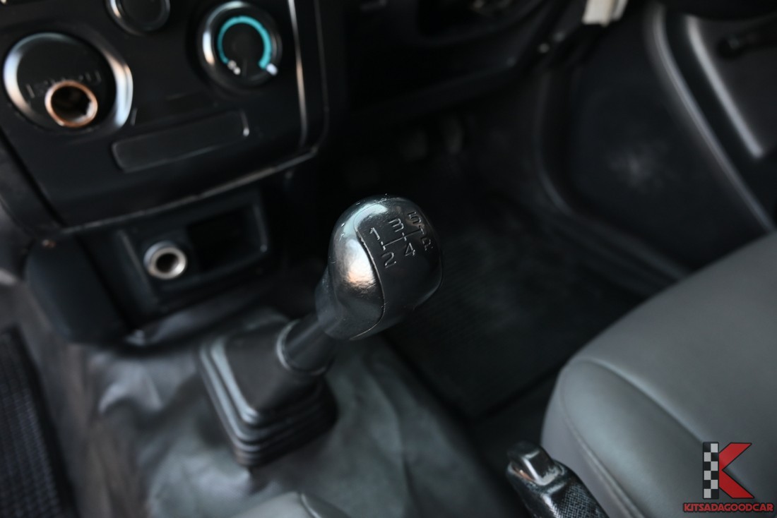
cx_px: 388
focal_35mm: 24
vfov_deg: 53.2
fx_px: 518
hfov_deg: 73.7
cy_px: 259
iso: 1100
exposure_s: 1/60
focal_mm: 24
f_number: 5.6
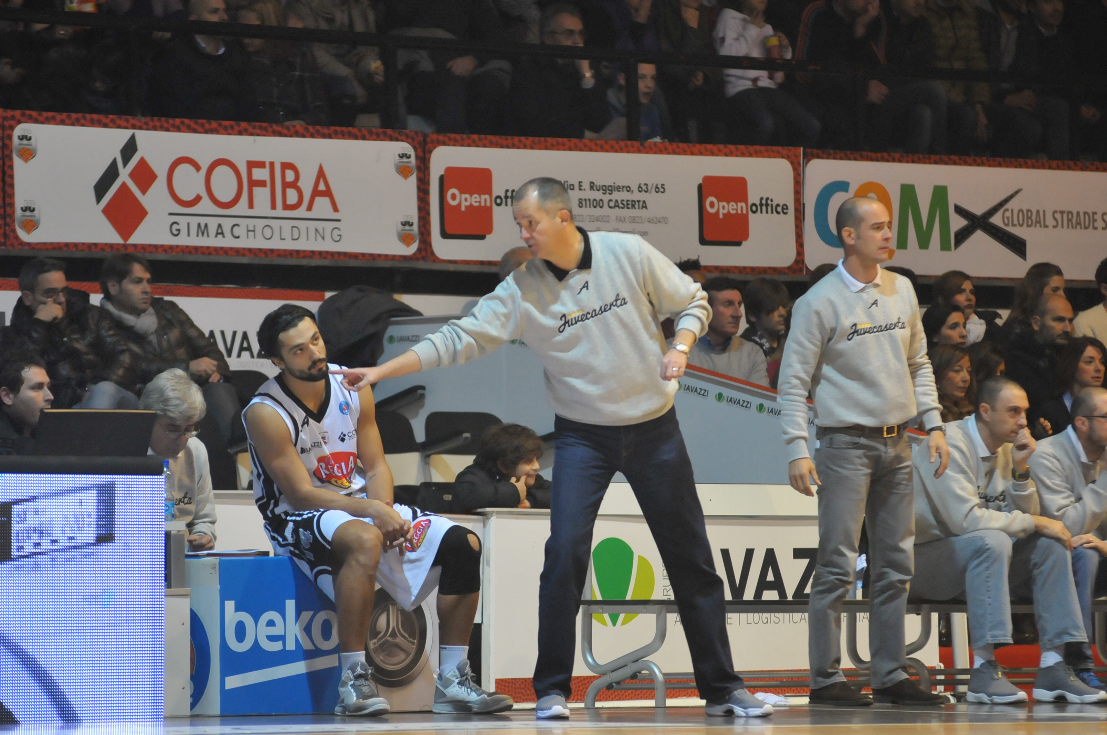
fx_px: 7601
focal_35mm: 248
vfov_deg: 5.5
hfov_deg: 8.3
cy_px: 368
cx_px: 554
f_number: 2.8
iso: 1250
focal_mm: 165
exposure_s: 1/400
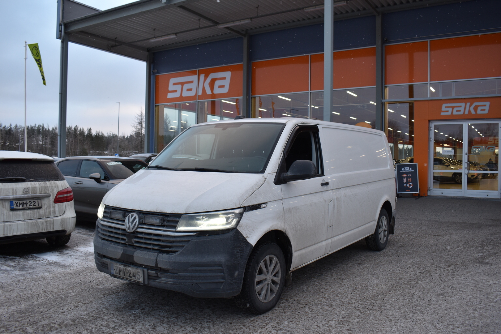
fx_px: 417
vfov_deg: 43.6
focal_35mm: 30
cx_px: 250
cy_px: 167
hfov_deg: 61.9
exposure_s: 1/125
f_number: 5.6
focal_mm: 20
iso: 250
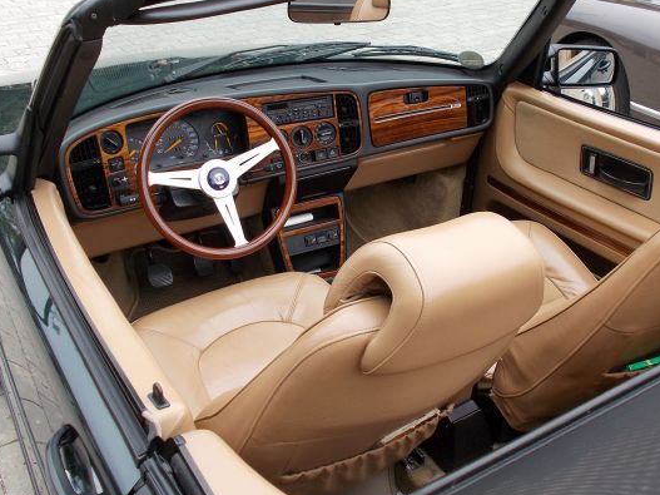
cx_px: 383
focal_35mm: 41
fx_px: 782
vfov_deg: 35.1
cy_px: 224
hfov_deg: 45.6
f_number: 3.4
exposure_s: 1/125
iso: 80
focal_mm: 5.3
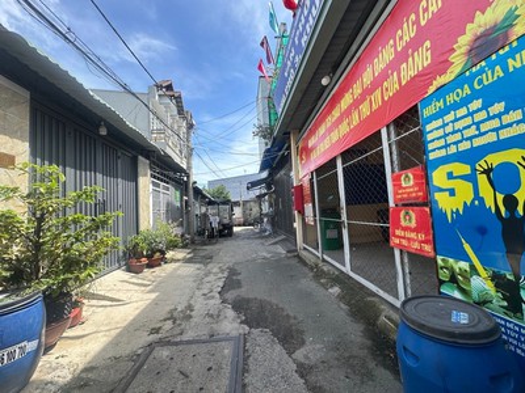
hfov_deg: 102.1
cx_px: 262
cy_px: 196
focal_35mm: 14
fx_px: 212
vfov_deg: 85.7
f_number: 2.2
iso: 40
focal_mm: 2.22
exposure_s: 1/602
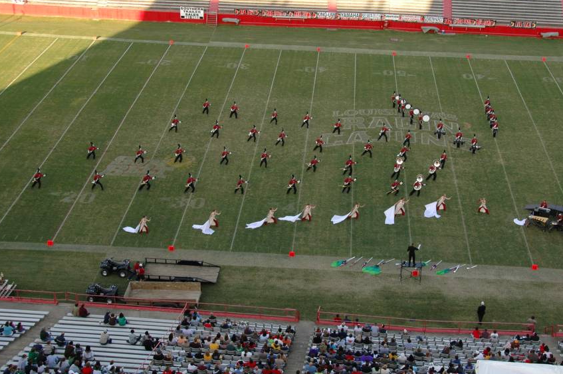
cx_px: 320
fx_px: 906
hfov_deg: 34.5
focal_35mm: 58
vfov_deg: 23.3
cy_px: 175
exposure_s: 1/160
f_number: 6.3
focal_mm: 32
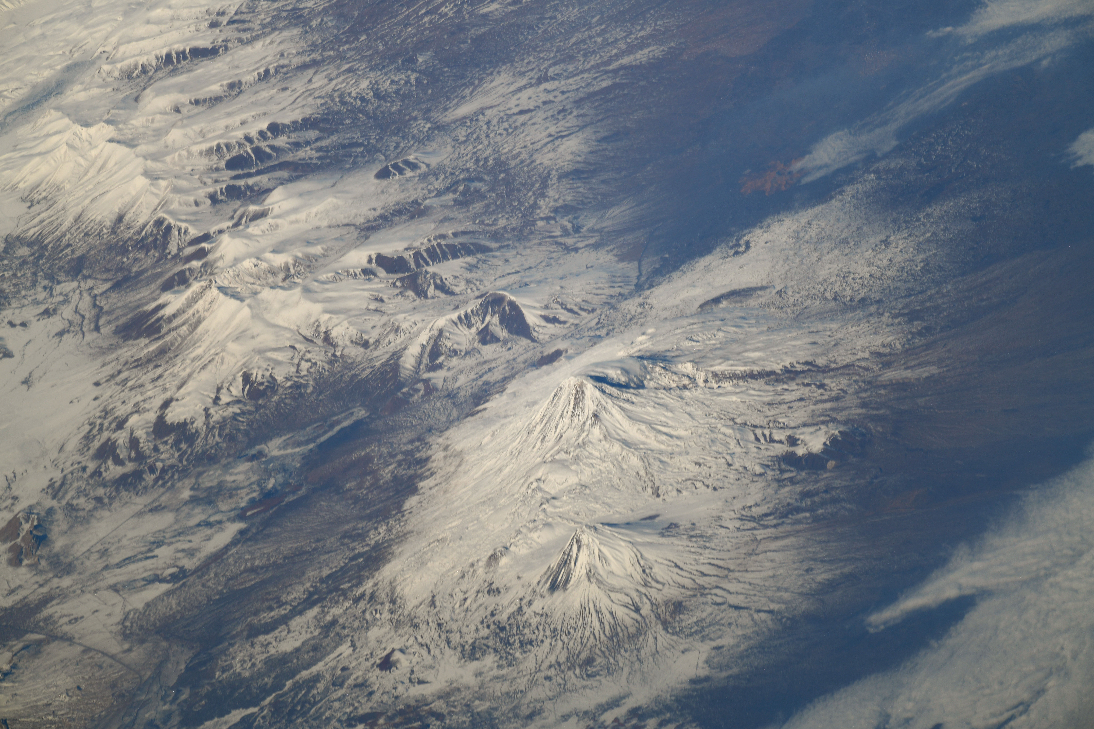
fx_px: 30387
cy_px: 364
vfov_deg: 1.4
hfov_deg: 2.1
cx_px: 547
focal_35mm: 1000
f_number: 7.1
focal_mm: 1000
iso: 125
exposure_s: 1/1000
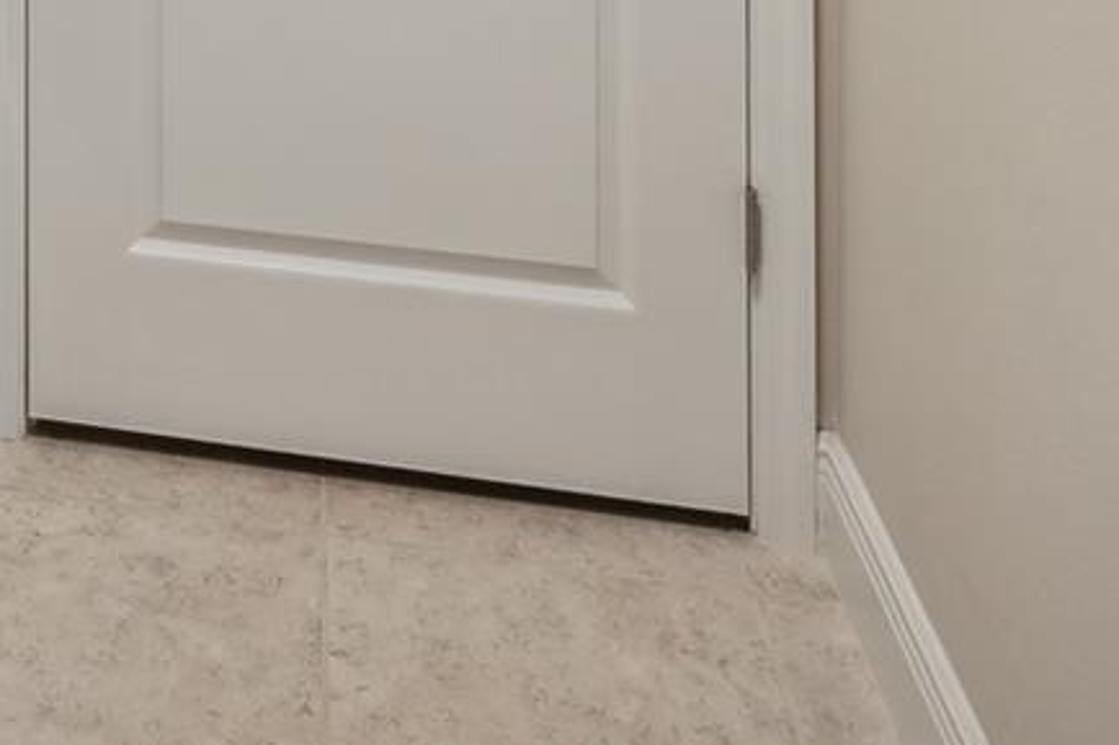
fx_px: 1833
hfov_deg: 30.0
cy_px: -606
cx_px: -150
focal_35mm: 59
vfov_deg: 18.1
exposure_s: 1/30
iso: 400
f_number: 4
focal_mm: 16
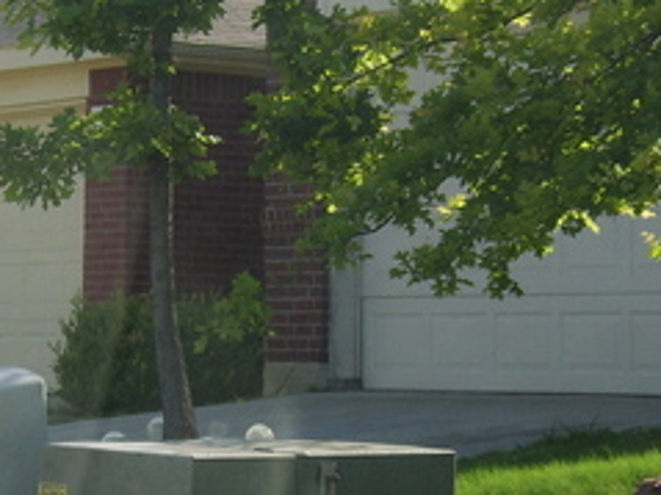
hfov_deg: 11.9
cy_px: 254
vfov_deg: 8.9
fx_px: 3168
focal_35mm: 166
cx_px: 133
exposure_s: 1/210
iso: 71
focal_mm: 16.25
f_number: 5.6
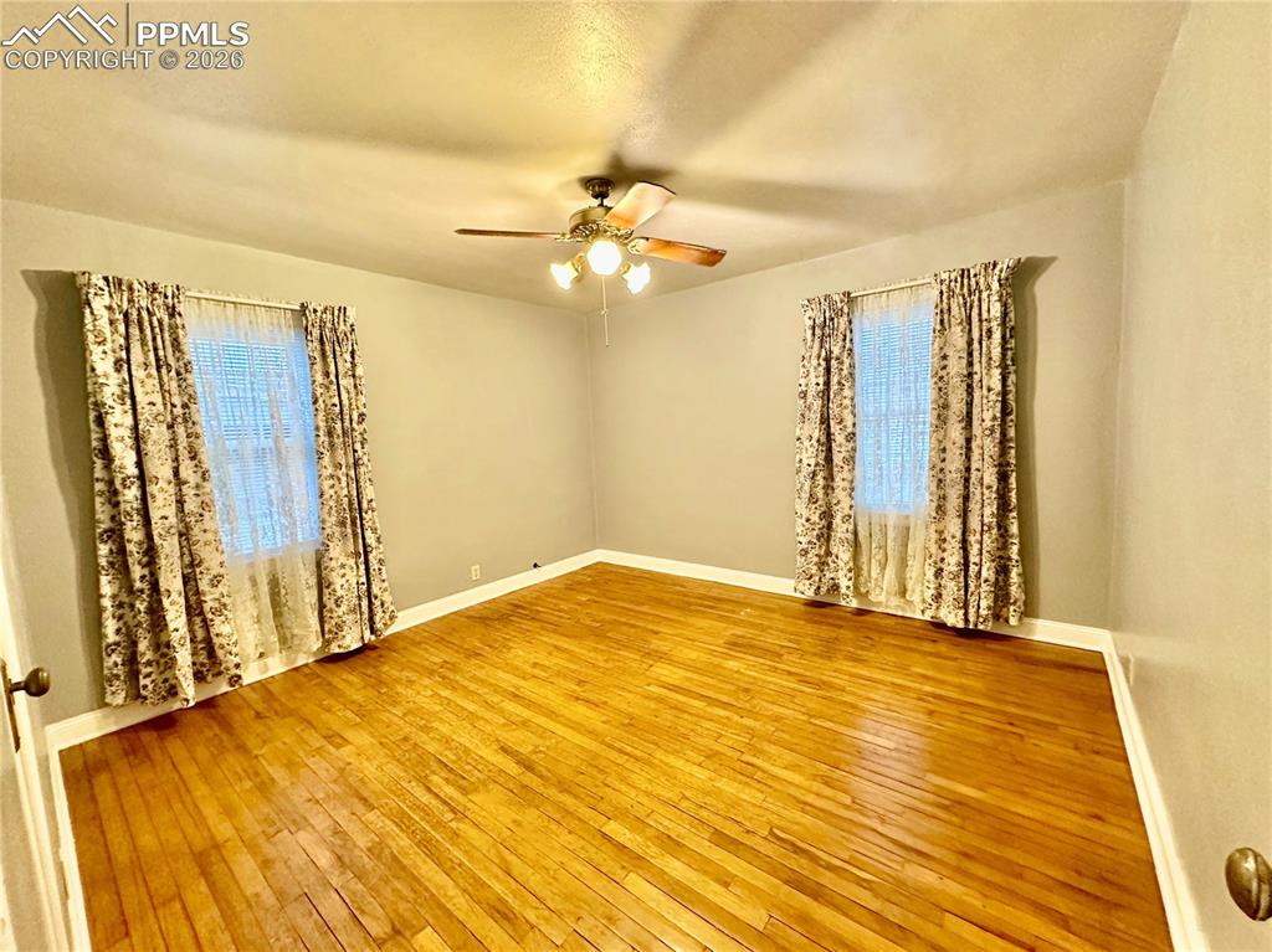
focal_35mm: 14
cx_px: 636
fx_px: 514
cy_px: 476
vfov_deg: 85.6
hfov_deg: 102.1
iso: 500
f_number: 2.2
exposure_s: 1/60
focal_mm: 2.22
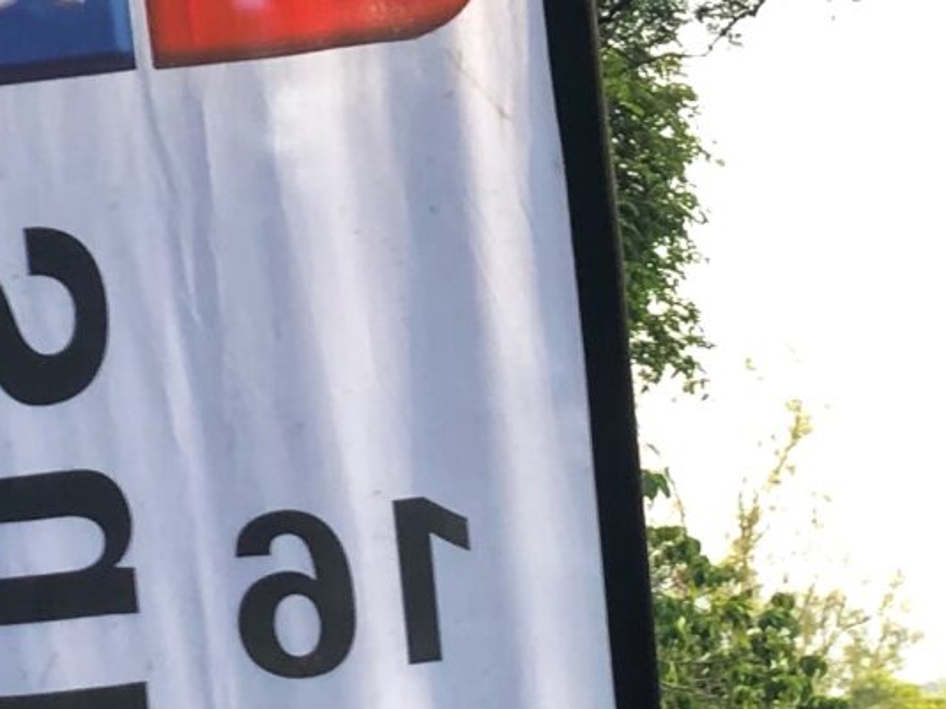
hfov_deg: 7.6
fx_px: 6803
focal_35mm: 249
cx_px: 2012
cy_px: 736
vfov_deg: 5.9
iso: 16
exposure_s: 1/60
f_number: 2.4
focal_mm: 6
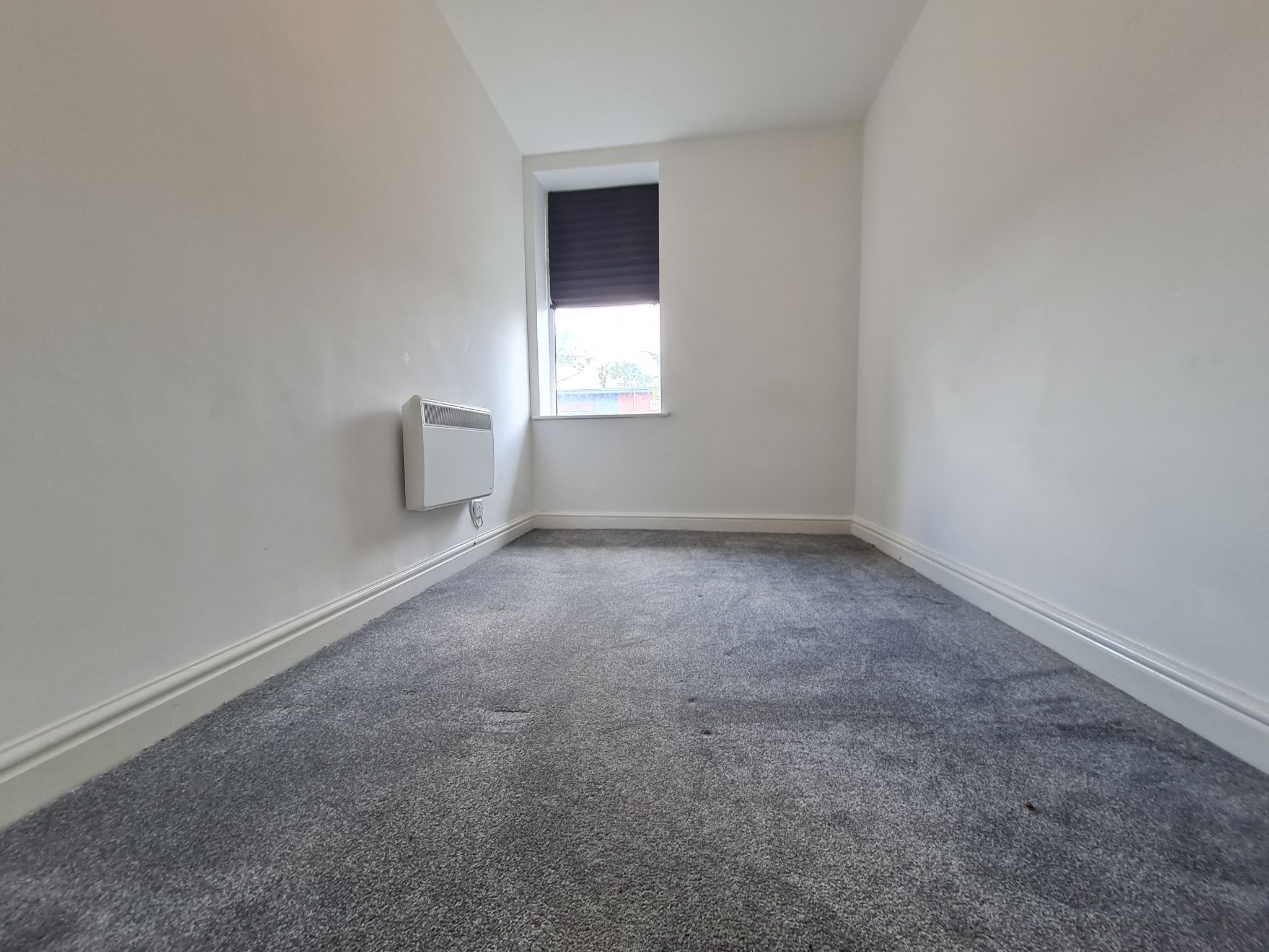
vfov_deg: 89.9
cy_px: 476
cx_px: 634
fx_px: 477
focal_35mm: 13
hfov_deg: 106.2
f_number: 2.2
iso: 50
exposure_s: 1/50
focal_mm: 1.74
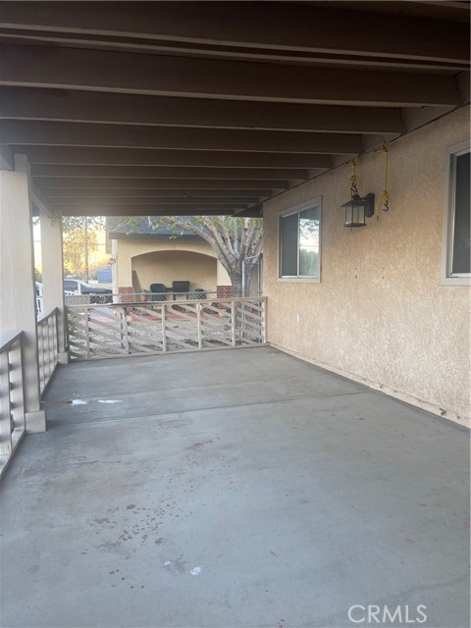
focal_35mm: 25
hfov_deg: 54.9
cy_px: 314
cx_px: 236
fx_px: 454
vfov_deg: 69.4
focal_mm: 5.1
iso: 64
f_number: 1.6
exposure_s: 1/121
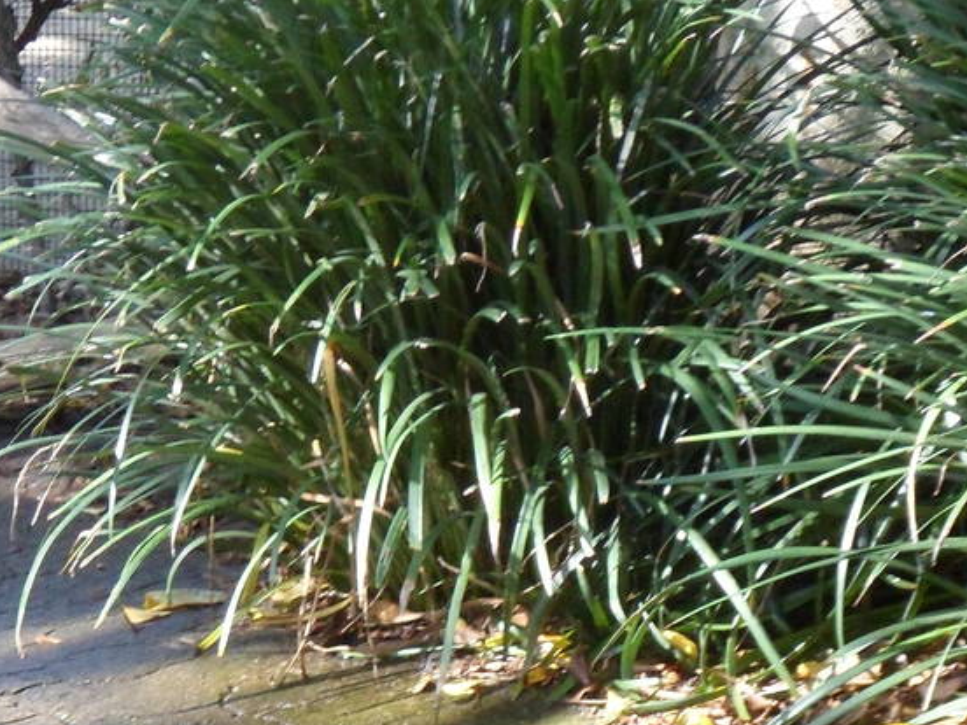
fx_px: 5503
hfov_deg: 10.0
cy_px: 925
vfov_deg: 7.5
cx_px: 47
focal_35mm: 197
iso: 200
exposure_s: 1/45
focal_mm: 10.6
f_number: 4.7
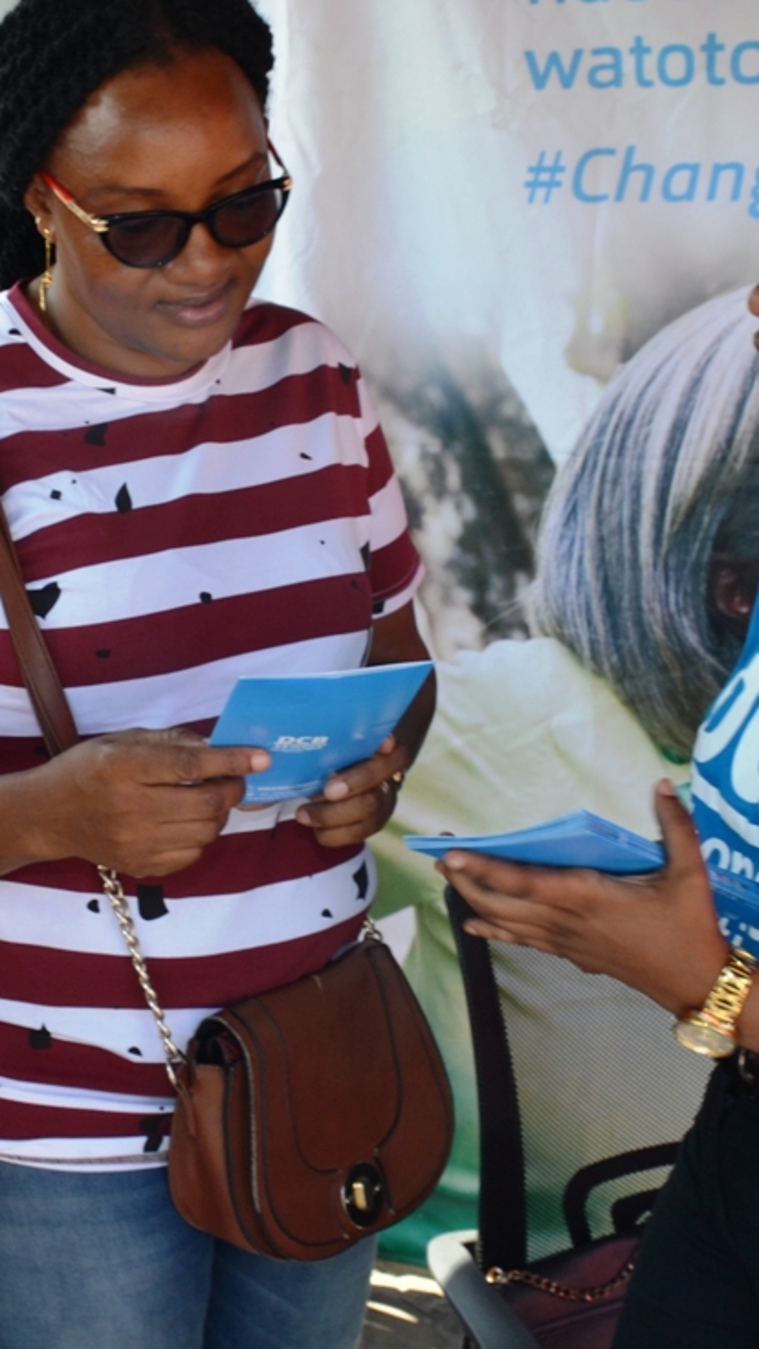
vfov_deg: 35.3
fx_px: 2111
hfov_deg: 20.2
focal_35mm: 59
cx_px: 170
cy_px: 546
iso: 100
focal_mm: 20
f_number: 9
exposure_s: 1/80
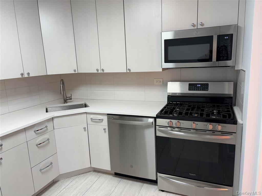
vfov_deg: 53.1
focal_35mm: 26
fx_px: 197
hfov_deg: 67.3
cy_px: 98
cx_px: 131
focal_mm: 5.96
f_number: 1.6
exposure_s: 1/120
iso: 125
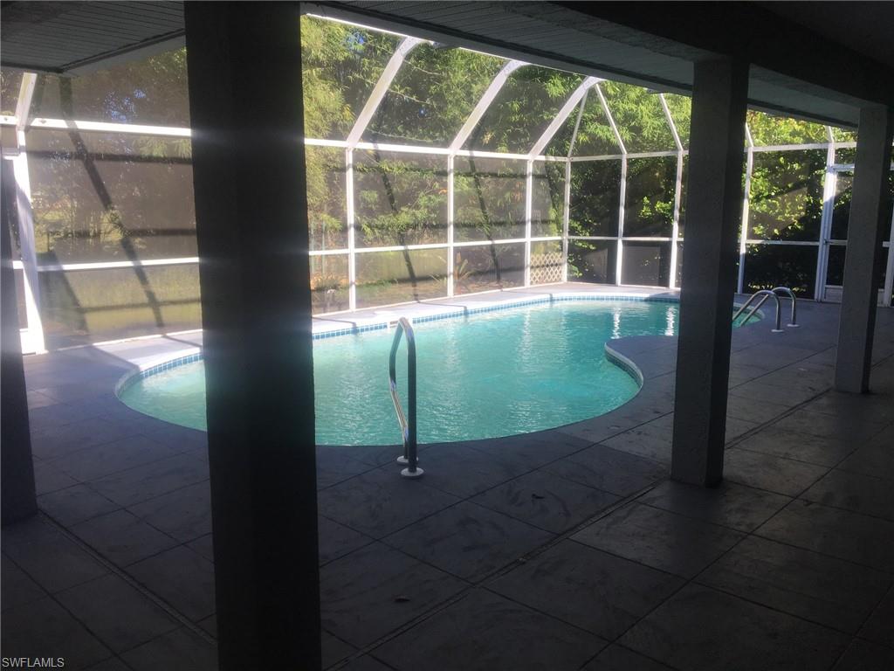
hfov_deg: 61.7
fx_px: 749
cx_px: 447
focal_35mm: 29
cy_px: 336
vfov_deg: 48.2
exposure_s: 1/413
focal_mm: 4.15
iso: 25
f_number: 2.2
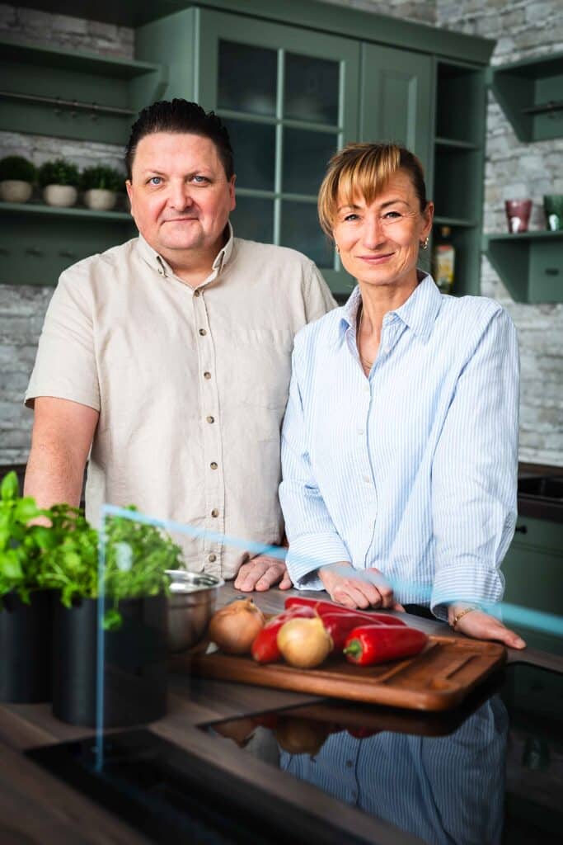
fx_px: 1219
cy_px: 422
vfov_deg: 38.2
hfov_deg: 26.0
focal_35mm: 52
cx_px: 282
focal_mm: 35
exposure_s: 1/160
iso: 250
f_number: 2
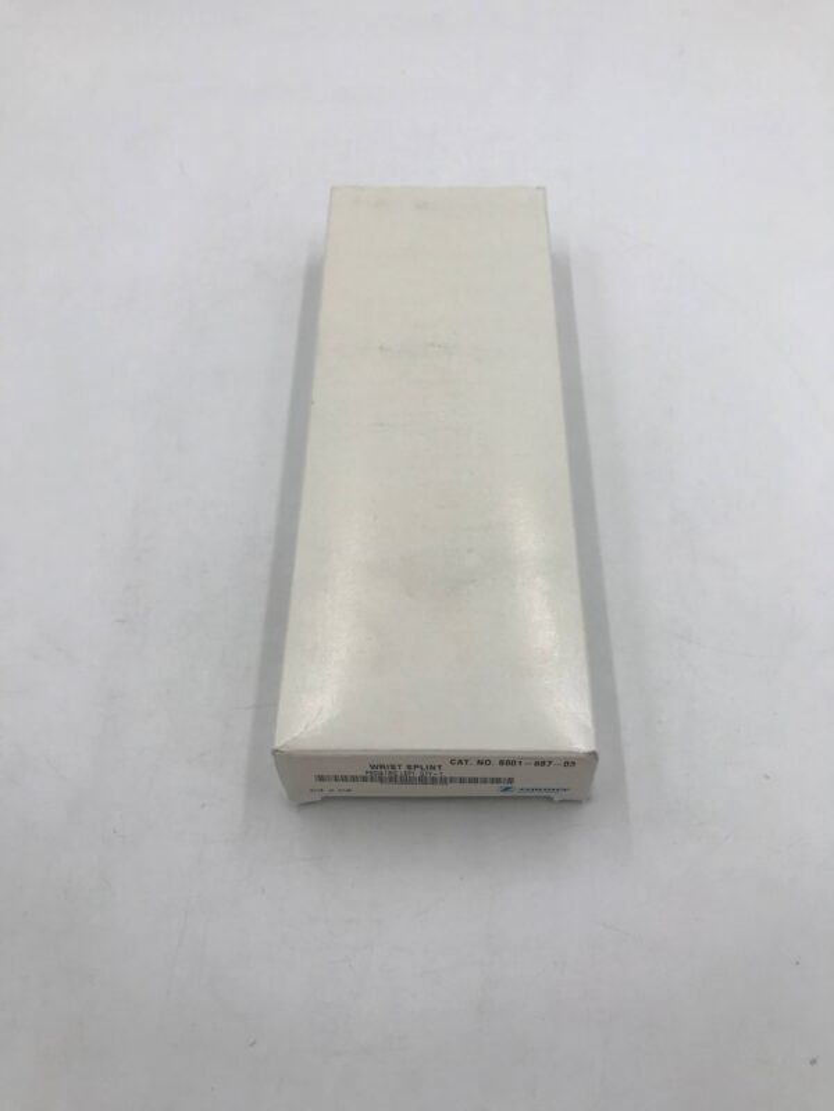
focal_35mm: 28
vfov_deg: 63.4
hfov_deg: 49.7
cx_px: 417
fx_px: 899
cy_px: 556
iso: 20
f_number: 1.8
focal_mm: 3.99
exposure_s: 1/248
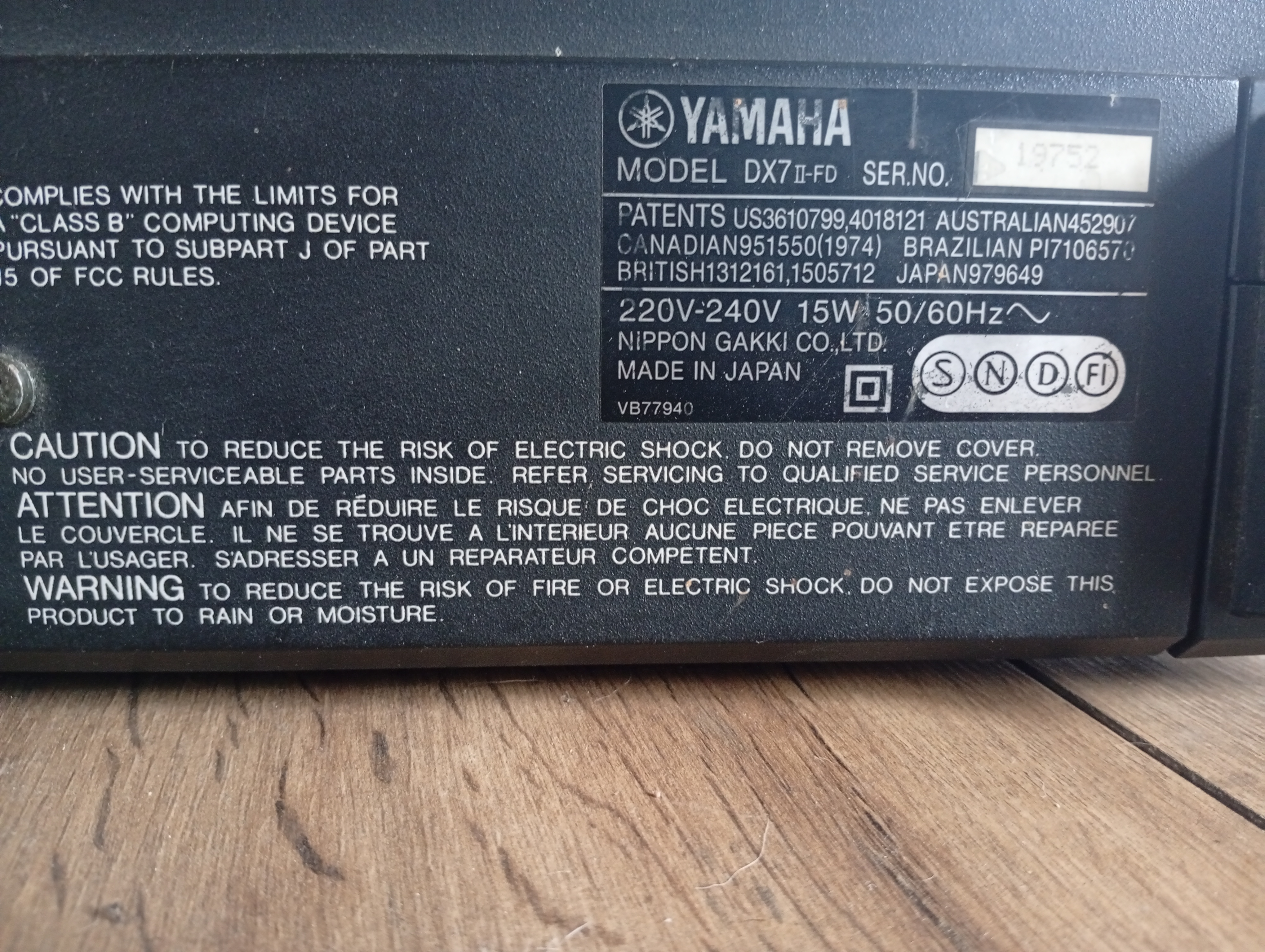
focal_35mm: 27
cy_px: 476
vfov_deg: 51.5
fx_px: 988
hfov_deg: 65.2
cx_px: 632
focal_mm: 3.98
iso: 1265
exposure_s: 1/20
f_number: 1.8
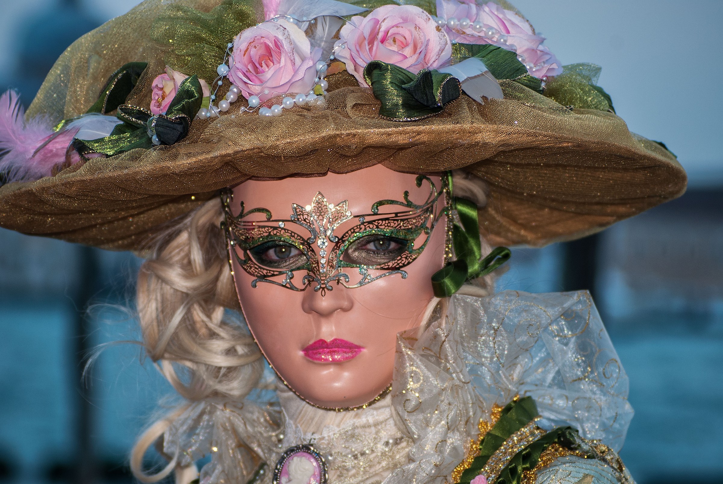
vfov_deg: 7.6
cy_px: 242
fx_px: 3619
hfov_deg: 11.4
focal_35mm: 180
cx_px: 362
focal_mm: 120
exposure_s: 1/60
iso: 200
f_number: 5.3
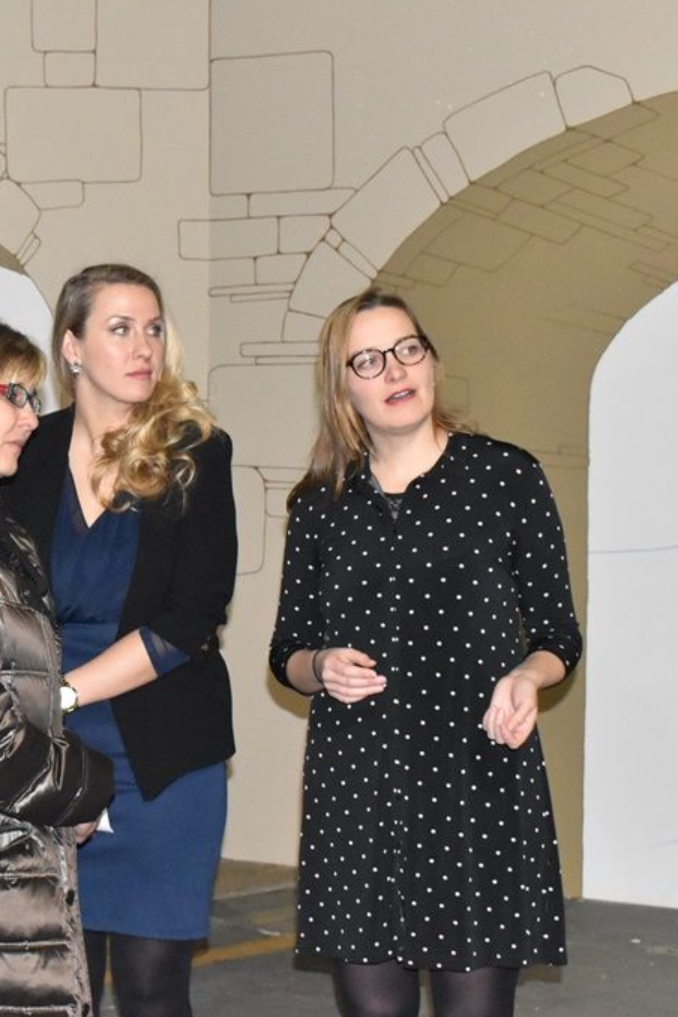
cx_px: -18
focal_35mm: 77
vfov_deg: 26.3
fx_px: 2175
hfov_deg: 17.3
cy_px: 508
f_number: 8
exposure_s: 1/60
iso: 6400
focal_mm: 34
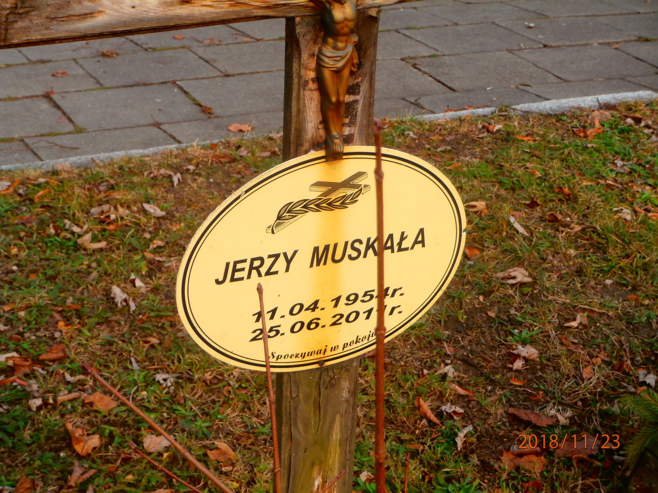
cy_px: 246
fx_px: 1635
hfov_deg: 22.8
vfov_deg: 17.2
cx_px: 329
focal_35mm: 86
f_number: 5
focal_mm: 15.16
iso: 100
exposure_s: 1/200
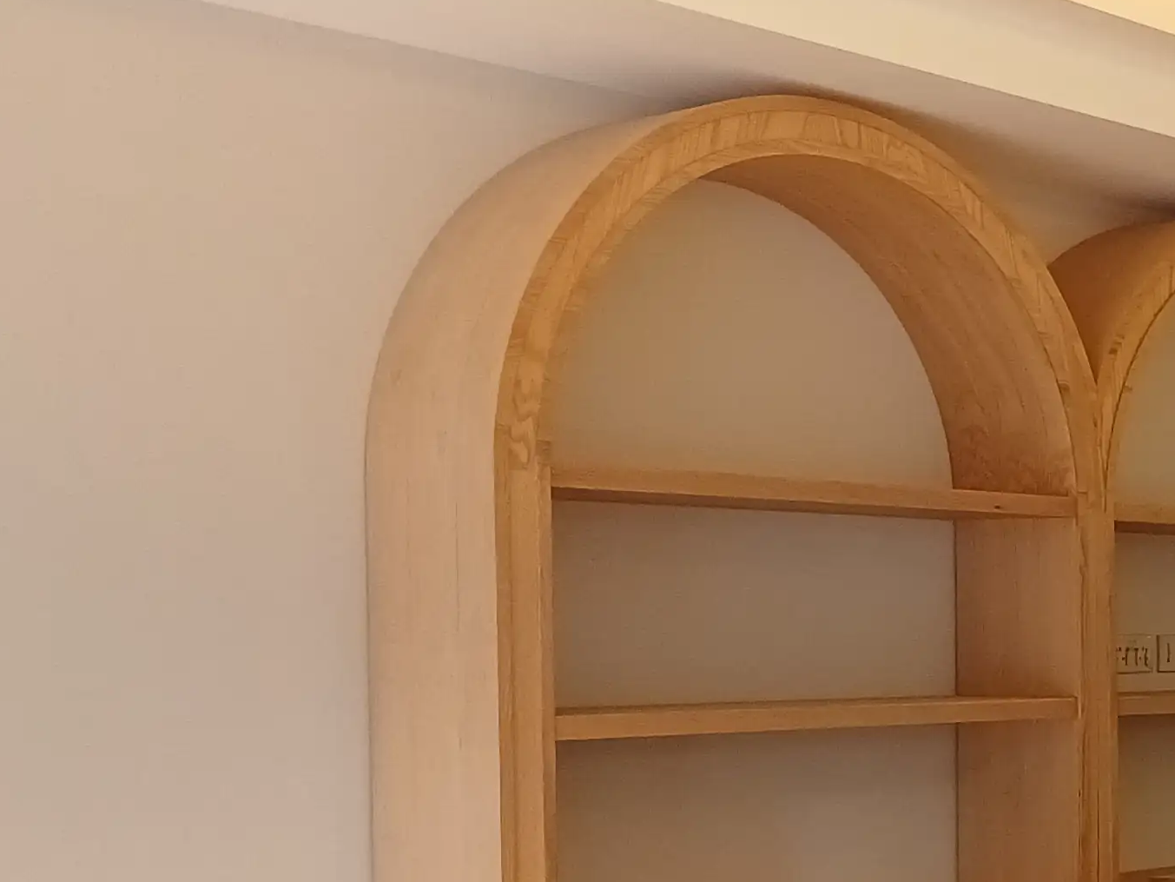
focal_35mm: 68
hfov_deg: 25.4
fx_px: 2308
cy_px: 739
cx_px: 1441
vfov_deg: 21.3
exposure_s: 1/180
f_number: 1.8
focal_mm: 5.06
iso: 400
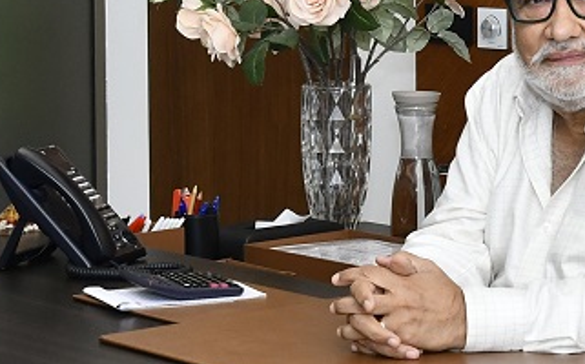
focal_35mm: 133
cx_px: 550
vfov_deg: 9.7
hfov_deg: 15.5
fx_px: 2115
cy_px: -48
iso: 1250
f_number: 7.1
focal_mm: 25
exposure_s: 1/125
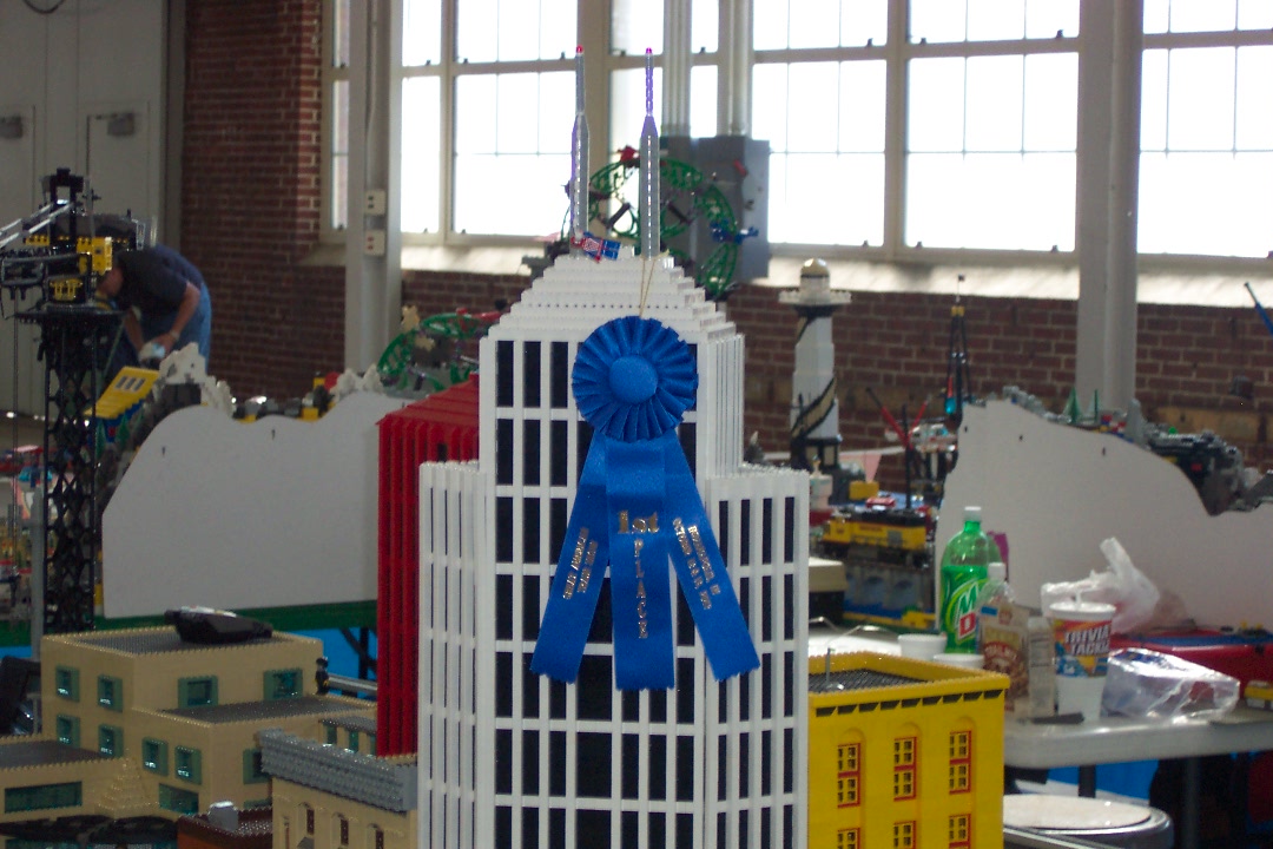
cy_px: 424
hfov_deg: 17.9
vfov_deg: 12.0
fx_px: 4031
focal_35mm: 114
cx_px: 636
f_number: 4.8
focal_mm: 24
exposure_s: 1/90
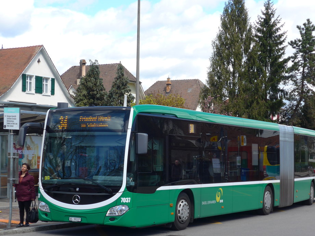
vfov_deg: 19.1
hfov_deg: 25.3
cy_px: 140
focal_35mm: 77
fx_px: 701
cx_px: 156
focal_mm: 12
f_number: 3.5
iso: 80
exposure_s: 1/500
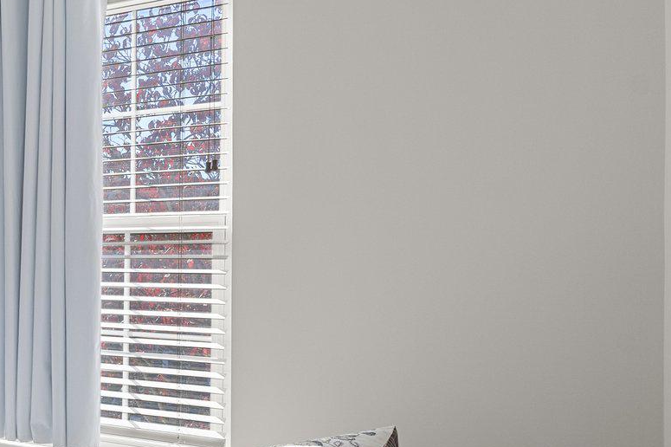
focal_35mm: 39
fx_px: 734
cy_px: 300
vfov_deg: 33.6
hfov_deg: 37.0
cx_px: -142
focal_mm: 14.9
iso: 500
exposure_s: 1/60
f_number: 8
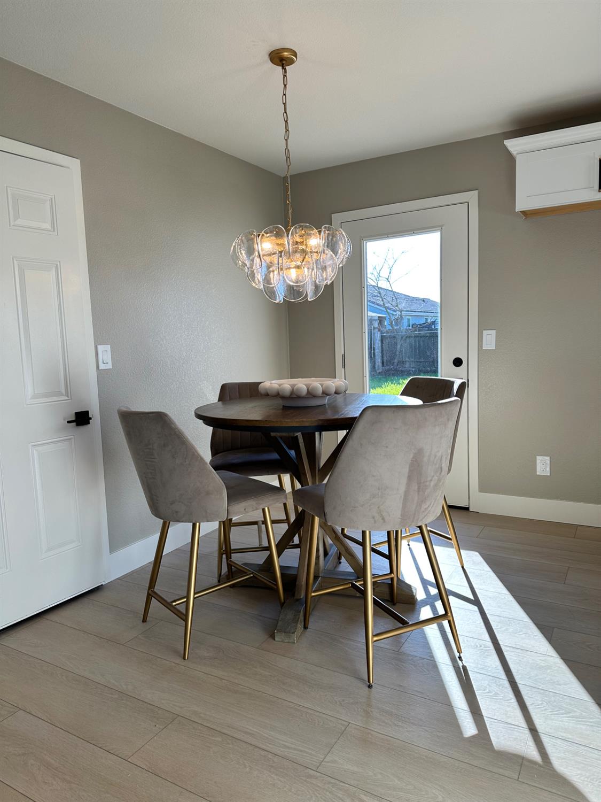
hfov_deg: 56.8
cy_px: 401
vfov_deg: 71.6
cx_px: 300
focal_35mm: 24
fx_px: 556
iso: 80
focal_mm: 6.86
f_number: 1.78
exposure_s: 1/441
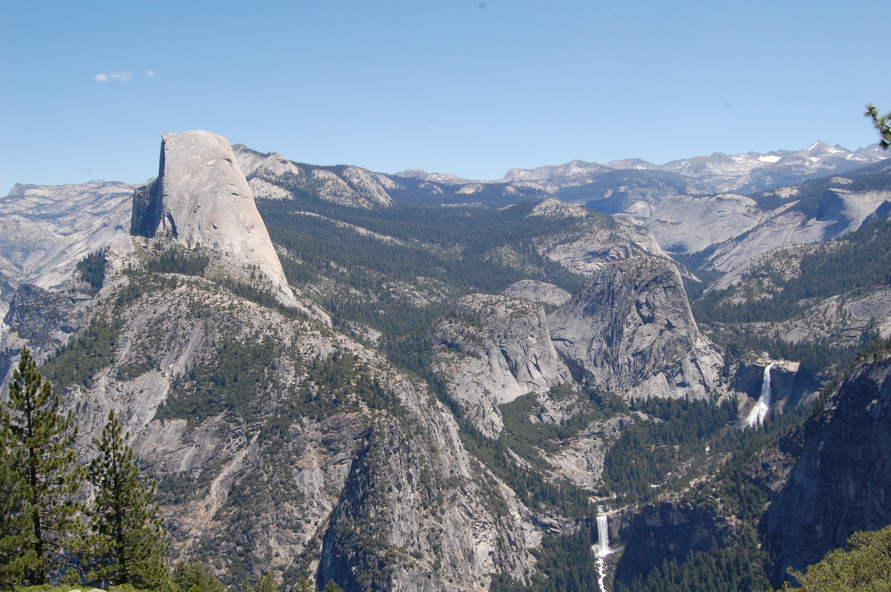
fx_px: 1039
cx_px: 446
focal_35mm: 42
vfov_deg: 31.8
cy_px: 296
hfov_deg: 46.4
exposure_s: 1/640
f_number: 13
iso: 800
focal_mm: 28
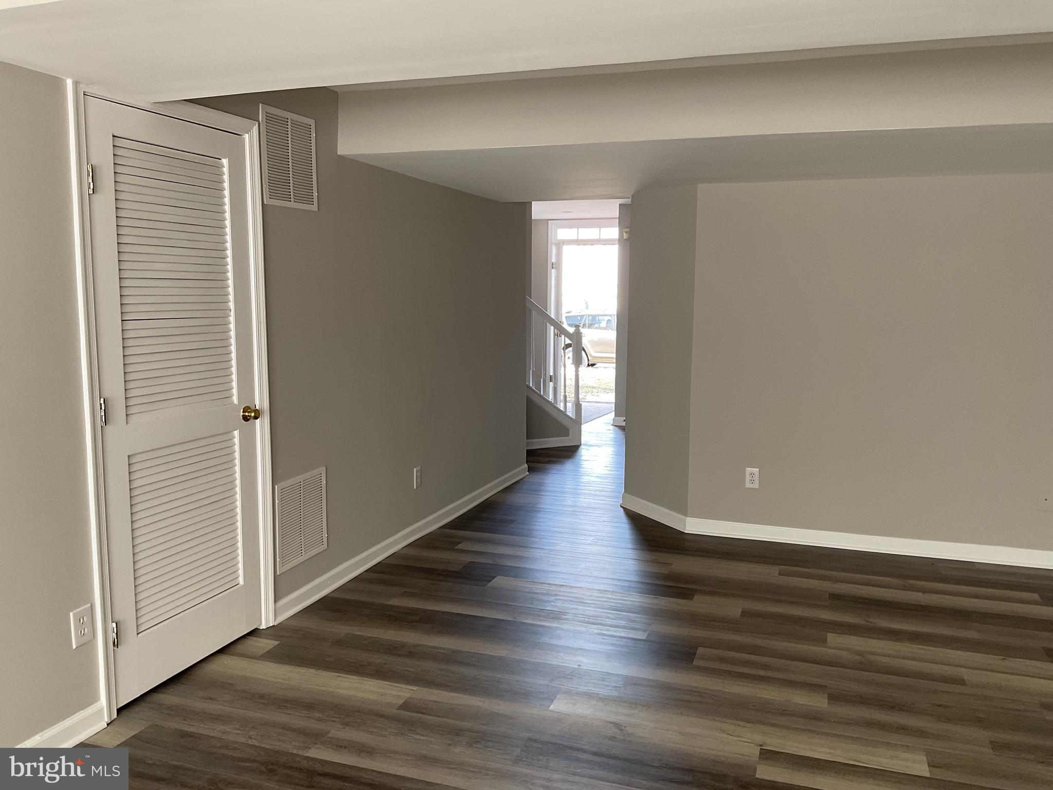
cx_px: 526
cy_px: 395
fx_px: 882
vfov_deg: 48.2
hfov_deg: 61.7
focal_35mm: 29
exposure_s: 1/60
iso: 50
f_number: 1.8
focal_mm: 3
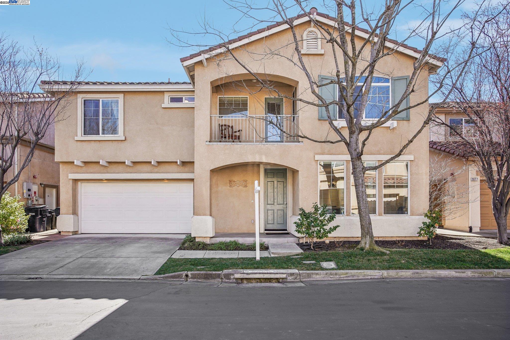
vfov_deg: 59.5
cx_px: 255
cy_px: 170
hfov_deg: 81.2
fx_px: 297
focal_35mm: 21
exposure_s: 1/250
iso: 400
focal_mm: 21
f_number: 8
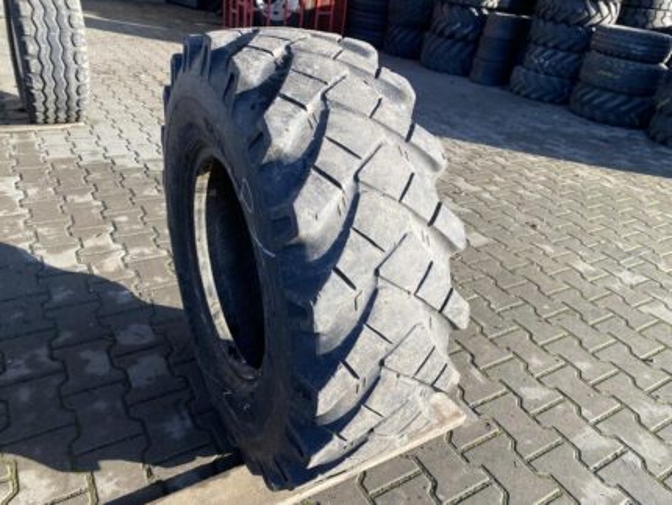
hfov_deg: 67.3
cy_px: 252
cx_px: 336
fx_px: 505
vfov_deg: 53.1
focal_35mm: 26
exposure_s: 1/554
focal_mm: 4.25
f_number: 1.8
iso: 32
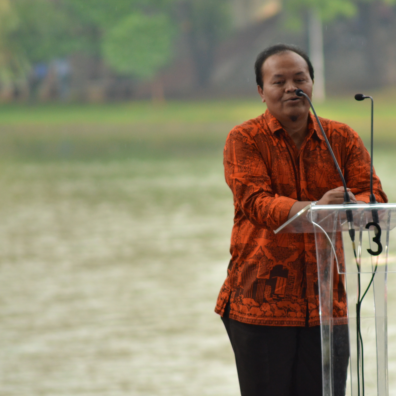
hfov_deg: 3.0
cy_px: 203
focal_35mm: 594
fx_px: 7688
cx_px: 299
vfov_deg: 3.0
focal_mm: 300
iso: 800
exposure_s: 1/320
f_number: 5.6
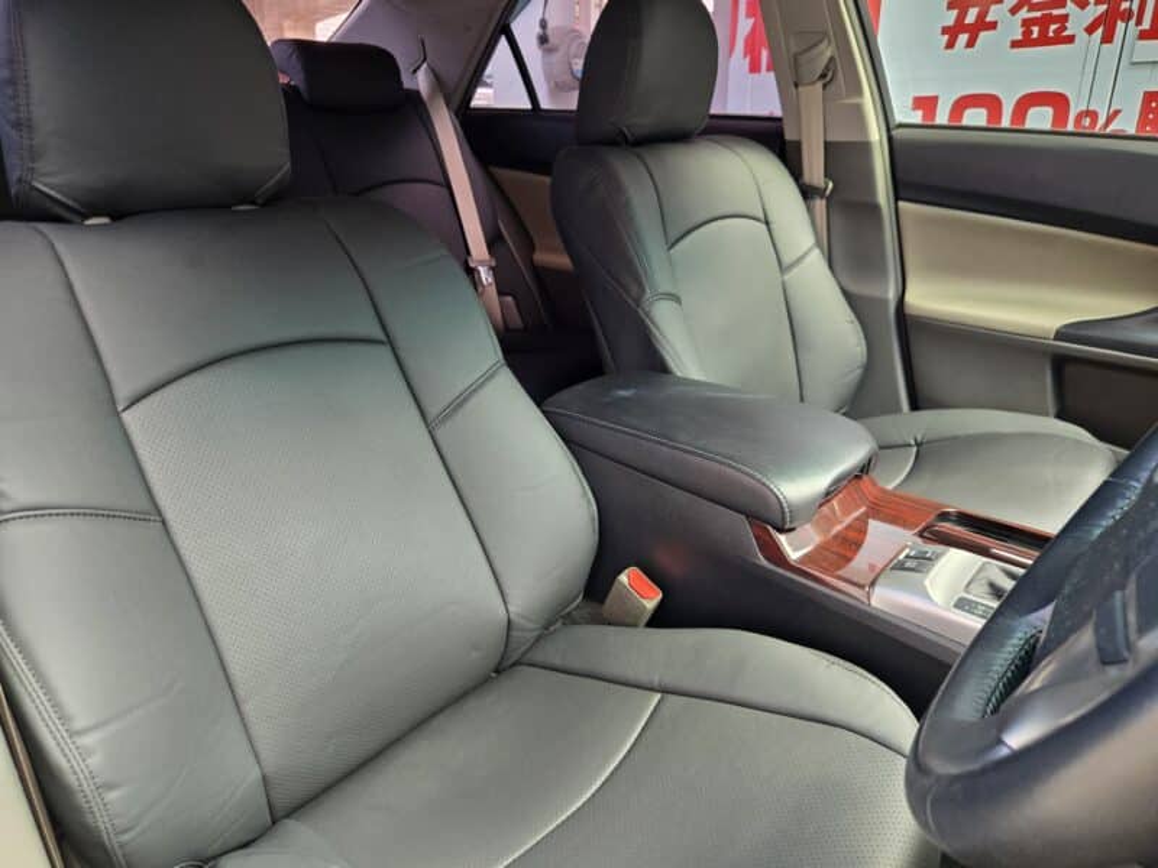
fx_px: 769
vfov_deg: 58.9
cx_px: 579
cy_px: 434
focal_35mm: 23
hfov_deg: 73.9
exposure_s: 1/180
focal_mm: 5.4
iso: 125
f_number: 1.8
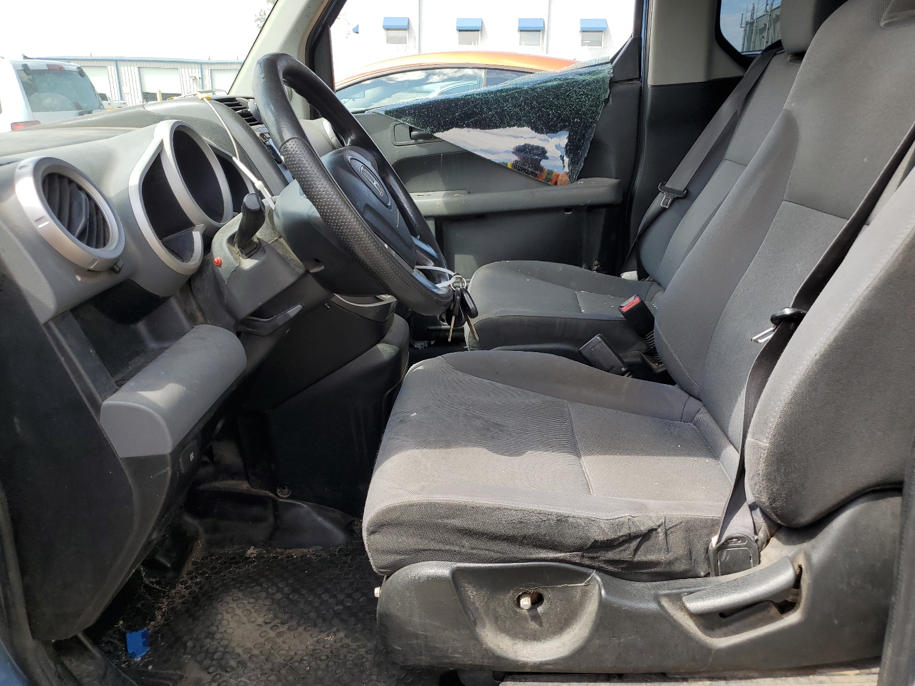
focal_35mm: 26
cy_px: 343
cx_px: 458
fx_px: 687
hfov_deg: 67.3
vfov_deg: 53.1
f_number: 1.5
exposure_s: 1/556
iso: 50
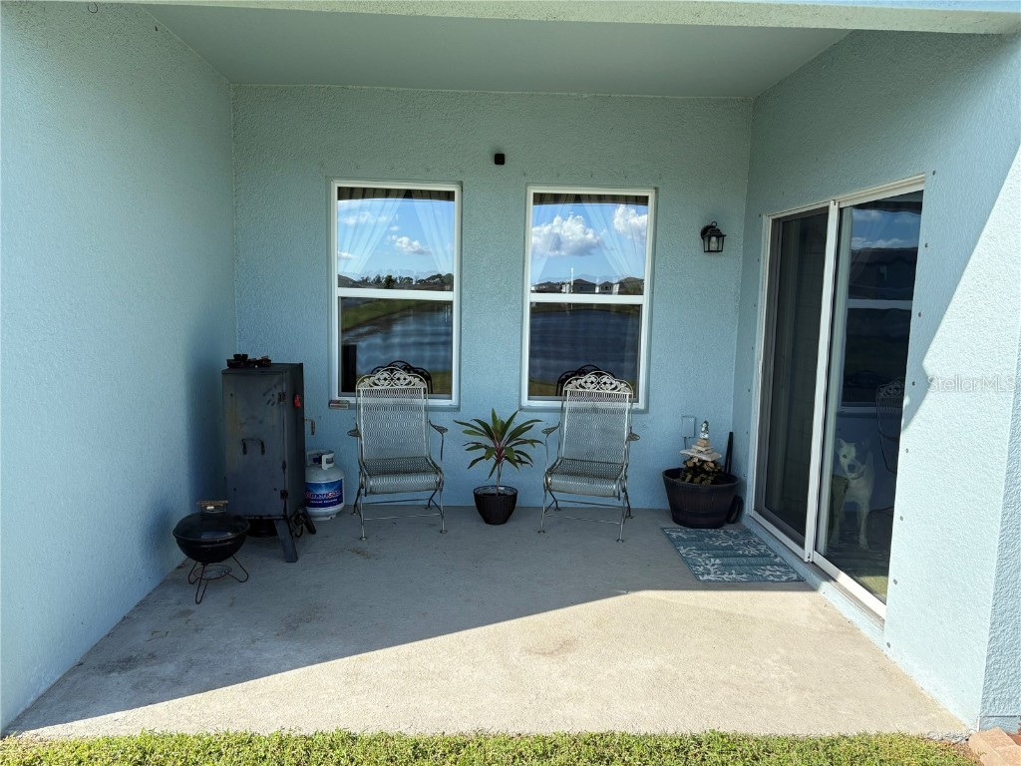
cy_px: 383
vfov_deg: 53.1
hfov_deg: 67.3
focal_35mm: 26
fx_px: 767
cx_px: 510
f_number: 1.6
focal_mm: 5.96
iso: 64
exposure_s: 1/1667
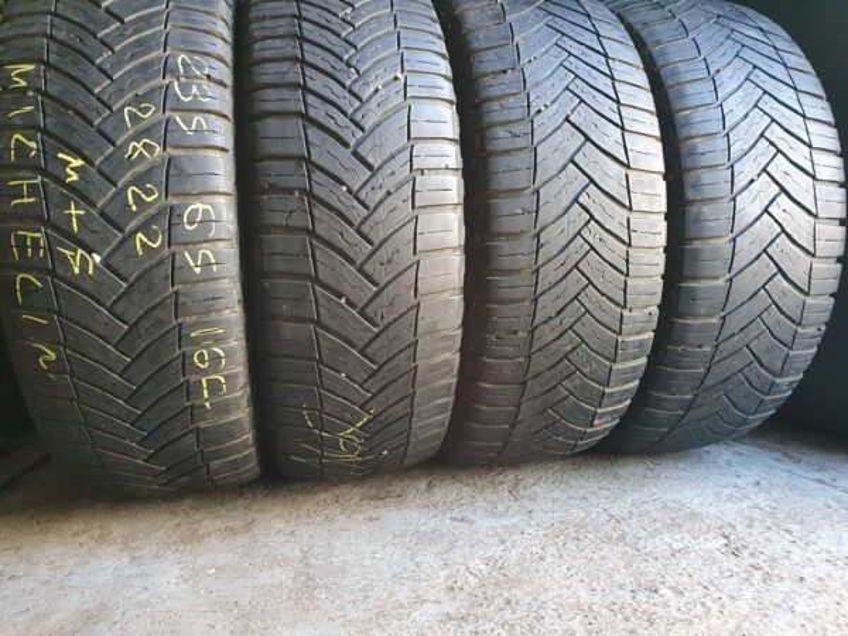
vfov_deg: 53.1
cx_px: 424
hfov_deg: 67.3
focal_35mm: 26
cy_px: 318
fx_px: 637
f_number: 2.4
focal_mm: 4.32
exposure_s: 1/40
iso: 640
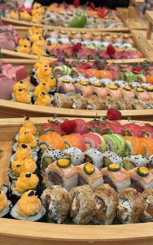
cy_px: 122
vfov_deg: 38.9
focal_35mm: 52
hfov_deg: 24.8
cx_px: 93
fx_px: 347
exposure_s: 1/40
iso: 250
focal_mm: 6.76
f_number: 1.78
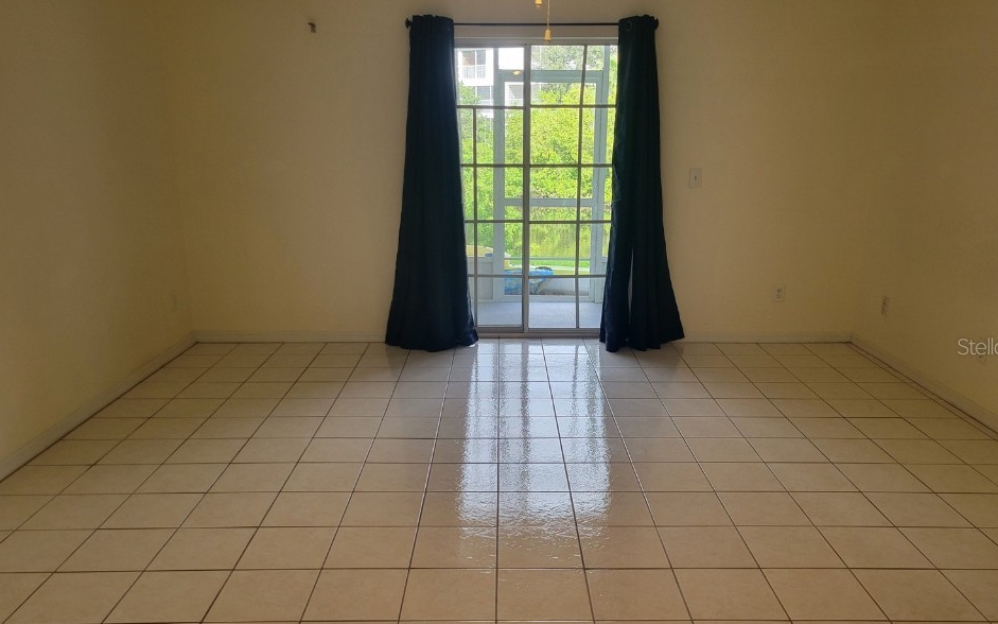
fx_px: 816
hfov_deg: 62.9
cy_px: 346
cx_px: 514
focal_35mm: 30
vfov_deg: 41.8
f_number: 1.8
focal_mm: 5.4
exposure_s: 1/120
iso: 100
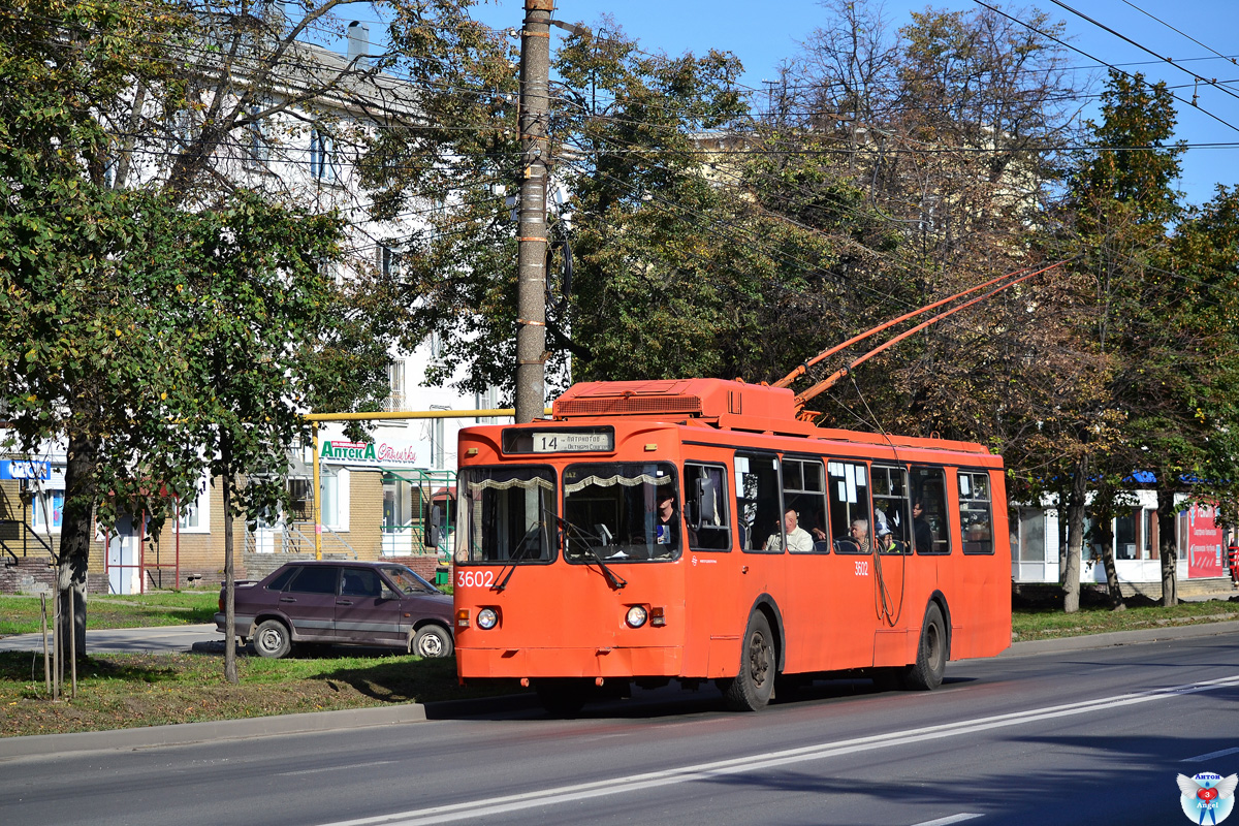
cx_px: 620
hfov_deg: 19.5
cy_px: 413
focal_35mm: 105
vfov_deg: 13.0
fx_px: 3613
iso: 100
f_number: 4.5
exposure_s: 1/800
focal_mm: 70
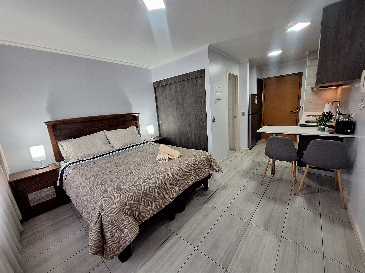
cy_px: 136
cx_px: 182
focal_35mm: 13
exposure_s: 1/50
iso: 125
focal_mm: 1.74
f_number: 2.2
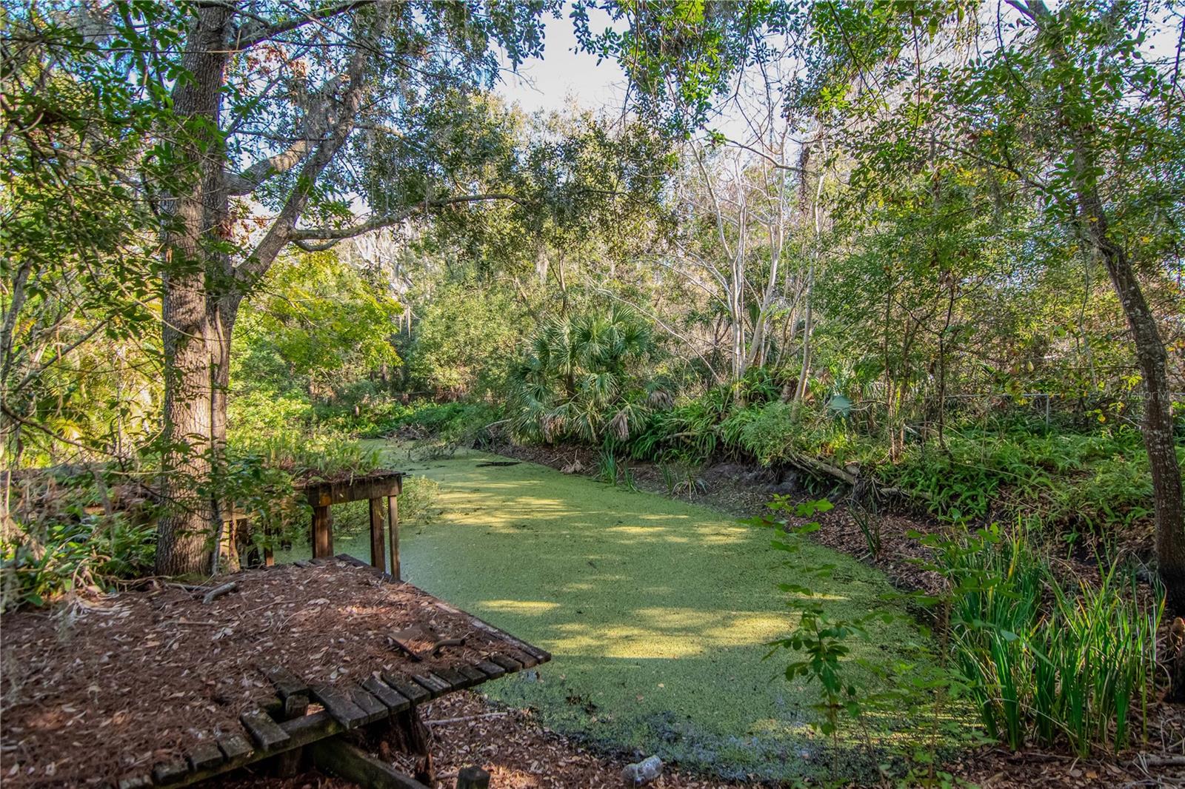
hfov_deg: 92.5
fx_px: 568
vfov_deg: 69.6
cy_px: 394
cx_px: 592
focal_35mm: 17
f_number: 5.6
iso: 1000
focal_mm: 11.5
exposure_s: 1/200
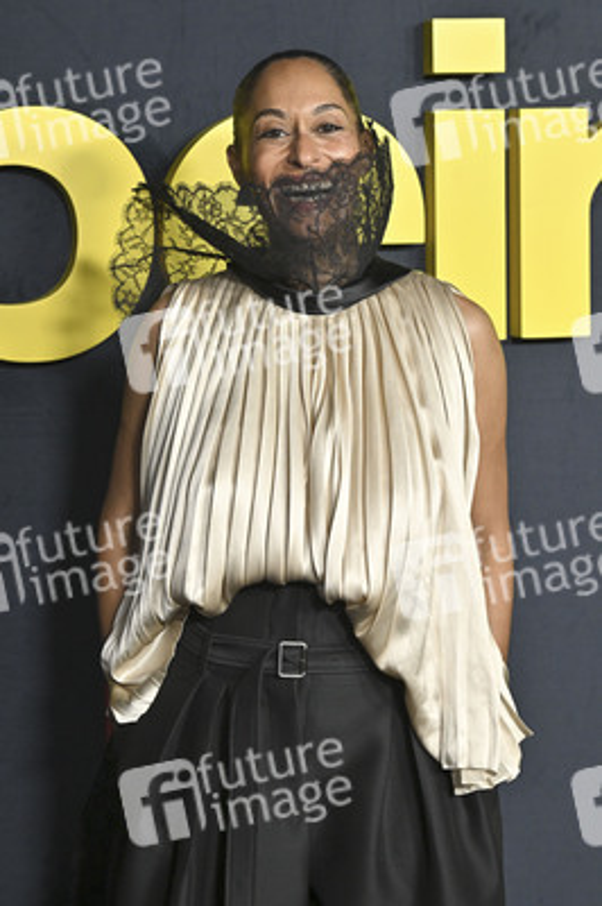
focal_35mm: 85
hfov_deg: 16.0
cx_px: 301
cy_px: 453
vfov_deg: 23.9
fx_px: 2136
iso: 2500
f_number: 5.6
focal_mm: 85
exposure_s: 1/320
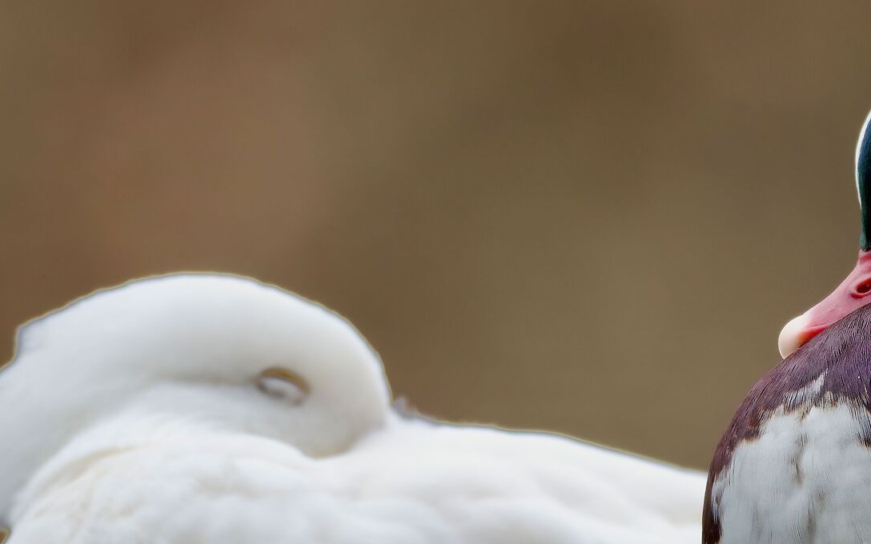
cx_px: 833
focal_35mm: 1405
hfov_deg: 1.5
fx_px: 33351
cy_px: 689
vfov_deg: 0.9
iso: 1250
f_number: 4
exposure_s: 1/500
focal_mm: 300
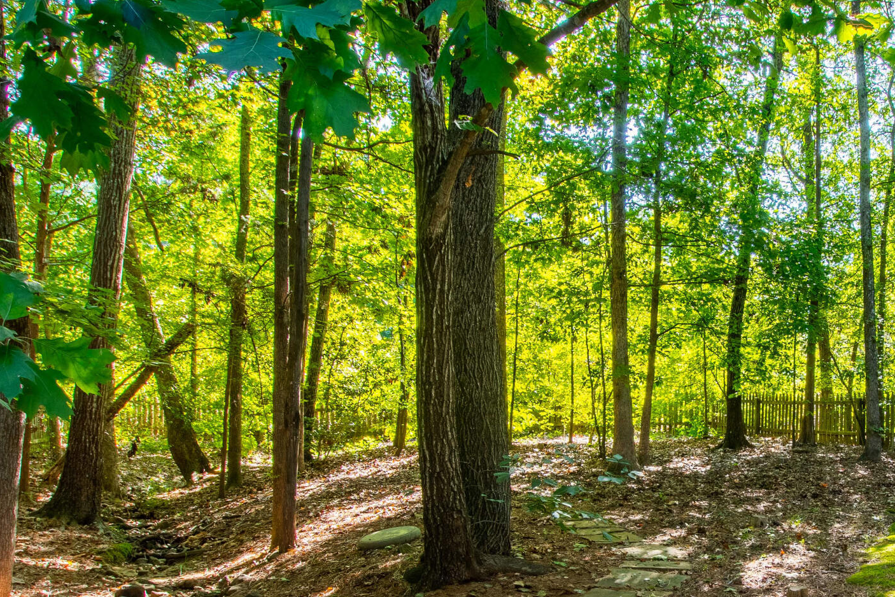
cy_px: 473
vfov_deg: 39.6
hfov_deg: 54.6
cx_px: 717
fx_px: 796
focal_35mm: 32
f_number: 9
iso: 200
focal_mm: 10
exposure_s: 1/50
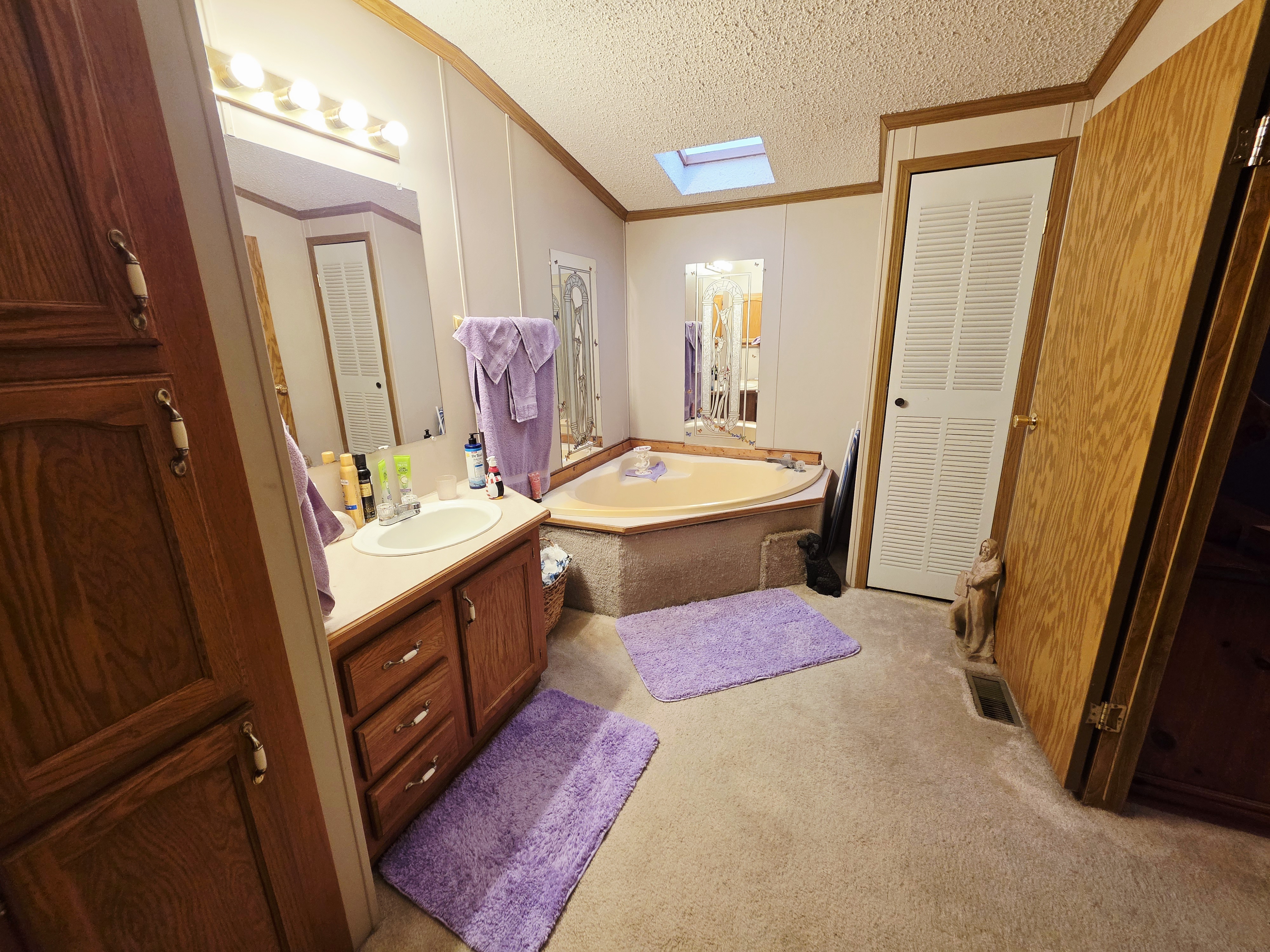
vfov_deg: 89.9
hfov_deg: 106.2
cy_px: 476
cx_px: 635
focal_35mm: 13
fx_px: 477
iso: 250
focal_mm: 2.2
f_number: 1.9
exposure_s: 1/120
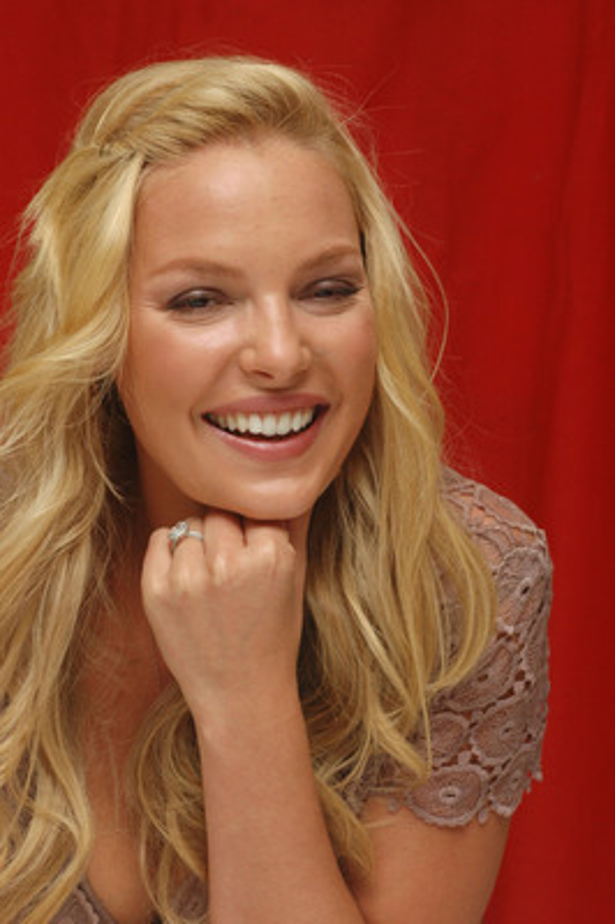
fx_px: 3080
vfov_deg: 17.1
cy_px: 462
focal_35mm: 120
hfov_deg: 11.4
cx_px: 308
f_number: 11
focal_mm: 80
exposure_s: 1/320
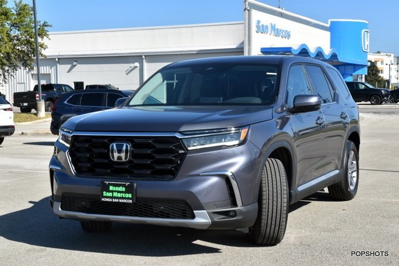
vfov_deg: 22.6
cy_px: 133
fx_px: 665
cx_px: 200
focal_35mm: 60
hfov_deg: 33.4
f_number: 10
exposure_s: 1/400
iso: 200
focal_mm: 40
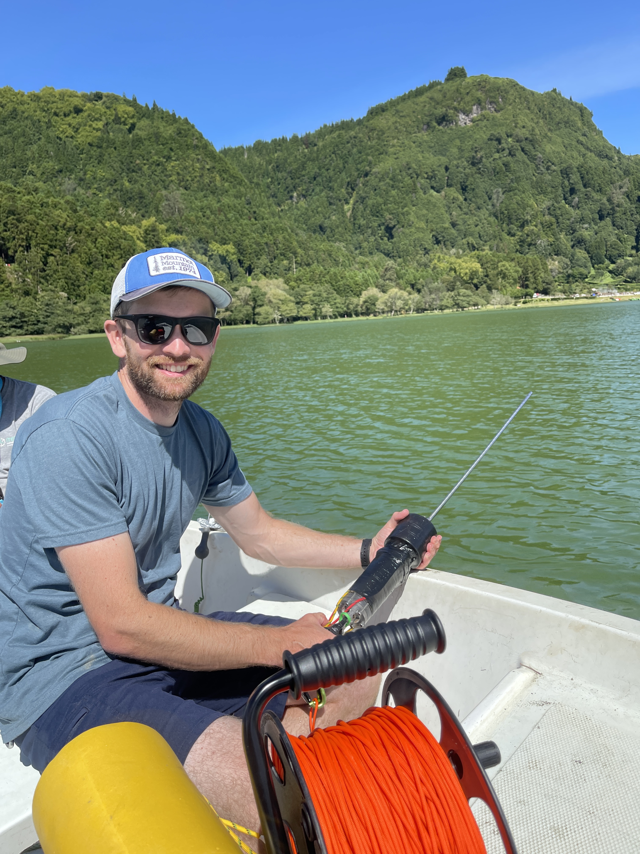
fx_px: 641
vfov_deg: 67.3
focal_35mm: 26
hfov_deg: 53.1
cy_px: 427
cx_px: 320
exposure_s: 1/2336
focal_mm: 5.1
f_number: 1.6
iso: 32
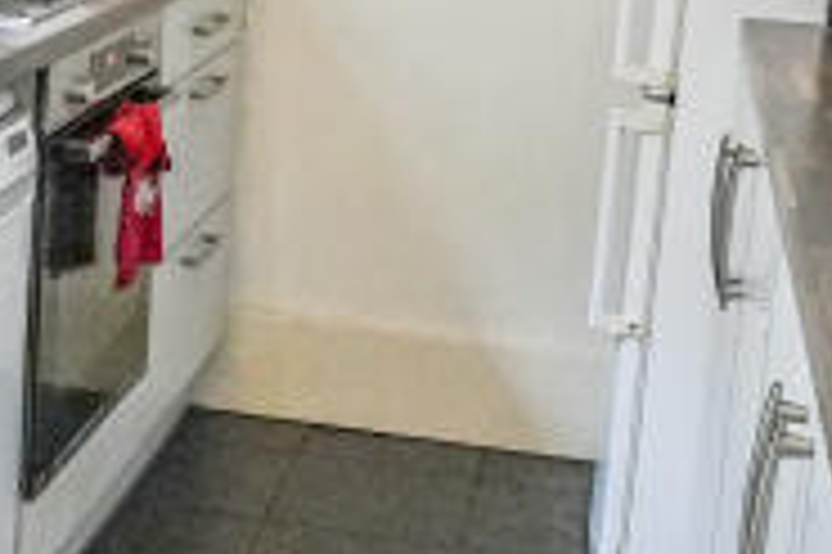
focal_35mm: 87
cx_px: 13
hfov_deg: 22.5
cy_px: 124
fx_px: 2012
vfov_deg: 15.6
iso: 2000
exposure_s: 1/160
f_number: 4
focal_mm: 10.5
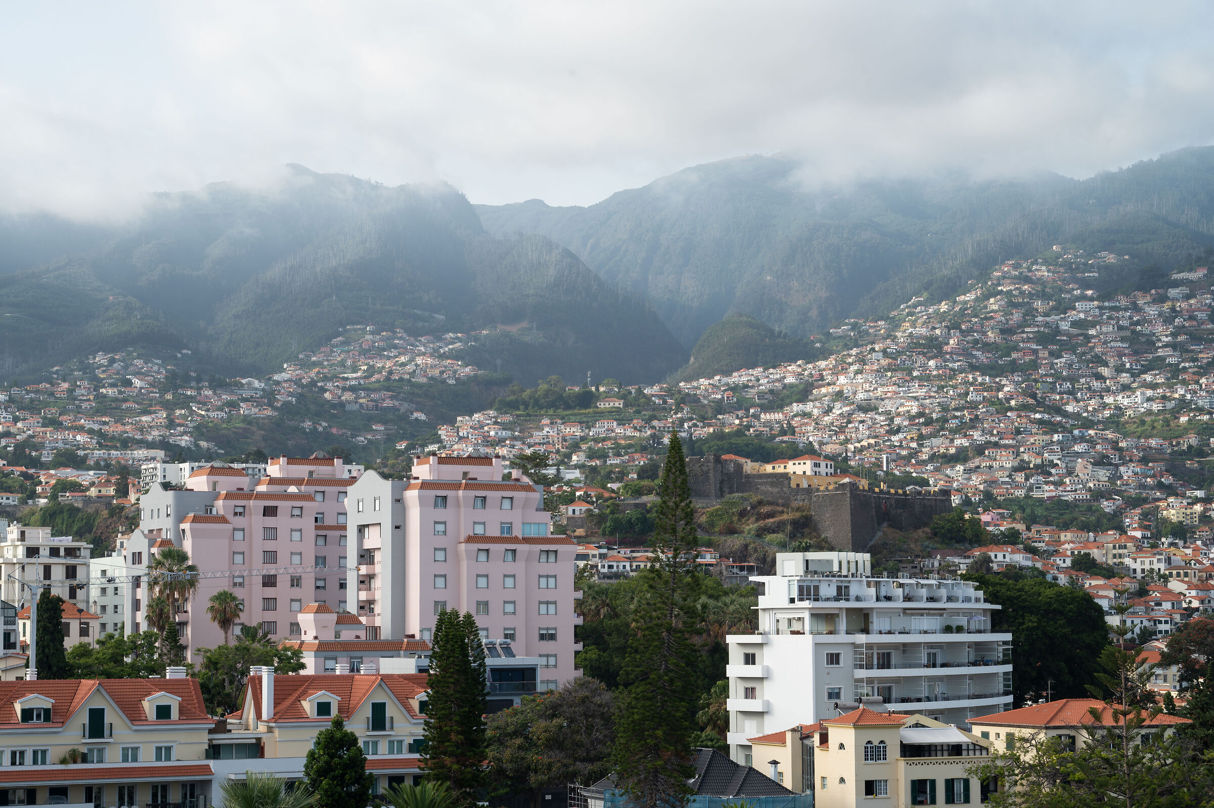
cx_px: 607
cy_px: 404
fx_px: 2359
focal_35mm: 70
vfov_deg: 19.4
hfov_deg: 28.9
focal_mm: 70
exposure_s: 1/100
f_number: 11
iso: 125
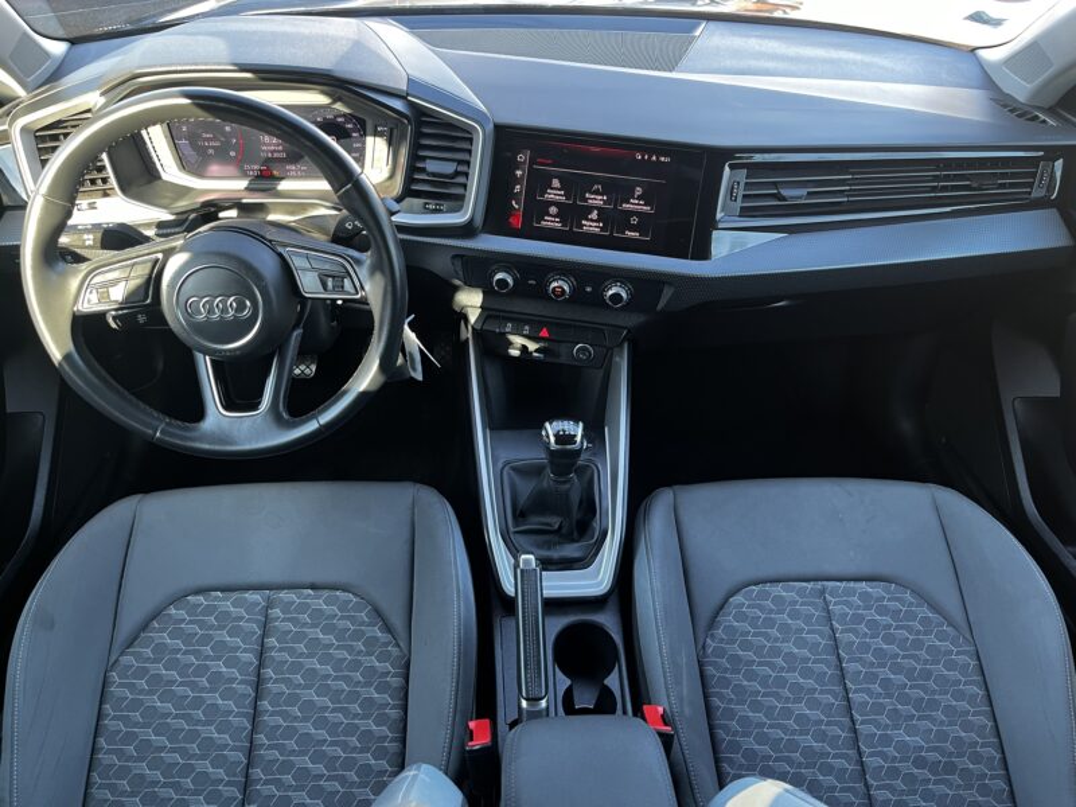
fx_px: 808
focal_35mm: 26
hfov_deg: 67.3
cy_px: 404
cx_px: 538
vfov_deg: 53.1
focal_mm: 5.1
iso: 125
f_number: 1.6
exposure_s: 1/87
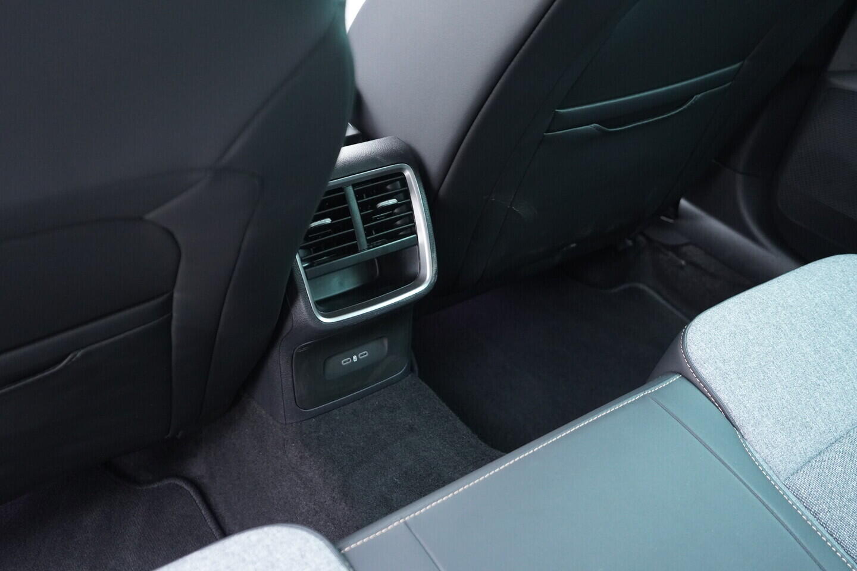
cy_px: 286
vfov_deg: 36.9
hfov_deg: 53.1
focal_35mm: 36
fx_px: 857
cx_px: 428
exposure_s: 1/40
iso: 2000
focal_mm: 24
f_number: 2.8
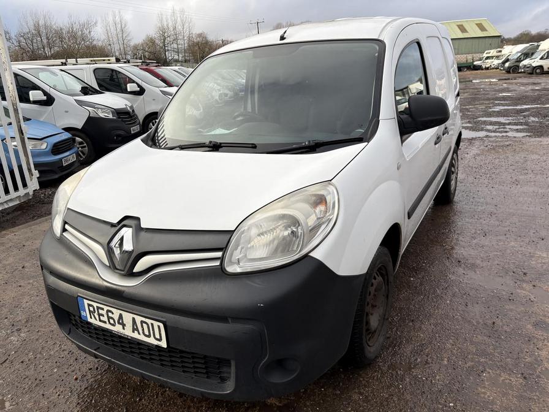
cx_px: 274
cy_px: 206
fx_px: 412
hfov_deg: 67.3
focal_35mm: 26
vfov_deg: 53.1
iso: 50
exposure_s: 1/1337
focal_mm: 5.96
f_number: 1.6
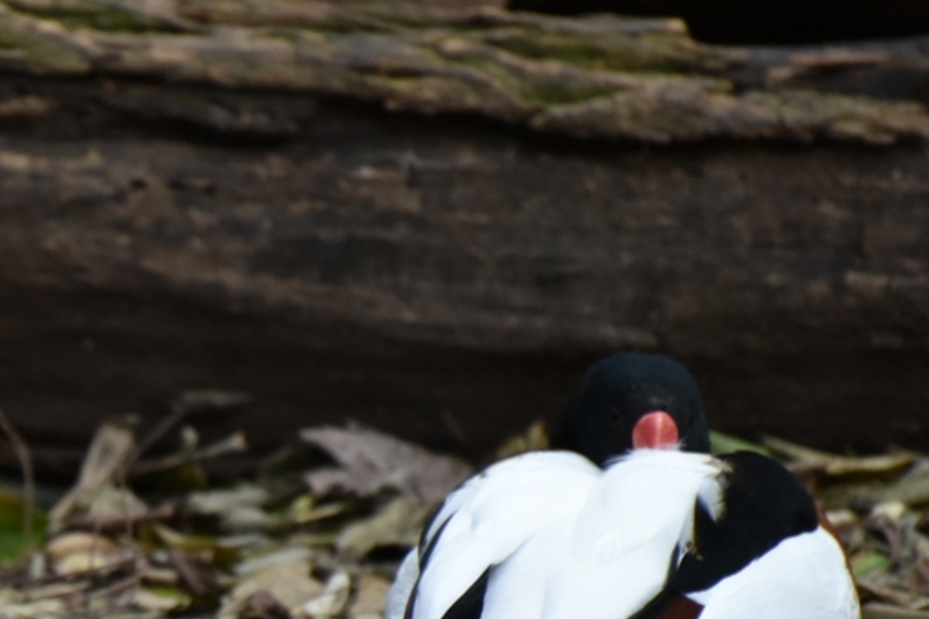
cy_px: 471
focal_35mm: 758
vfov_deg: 1.8
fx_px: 19559
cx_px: -60
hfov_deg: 2.7
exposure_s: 1/640
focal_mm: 300
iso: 1800
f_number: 5.6
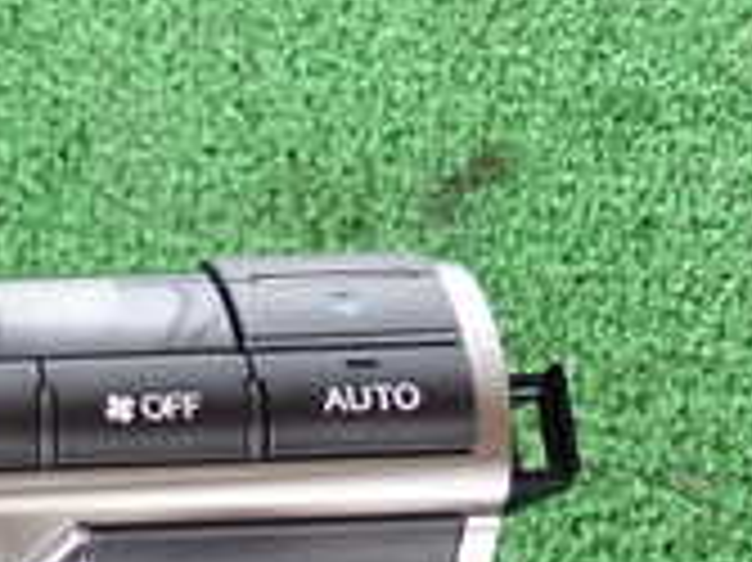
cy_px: 845
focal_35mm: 115
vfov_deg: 12.2
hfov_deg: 15.3
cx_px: -500
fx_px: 2496
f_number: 2.4
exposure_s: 1/30
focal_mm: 5.79
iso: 250
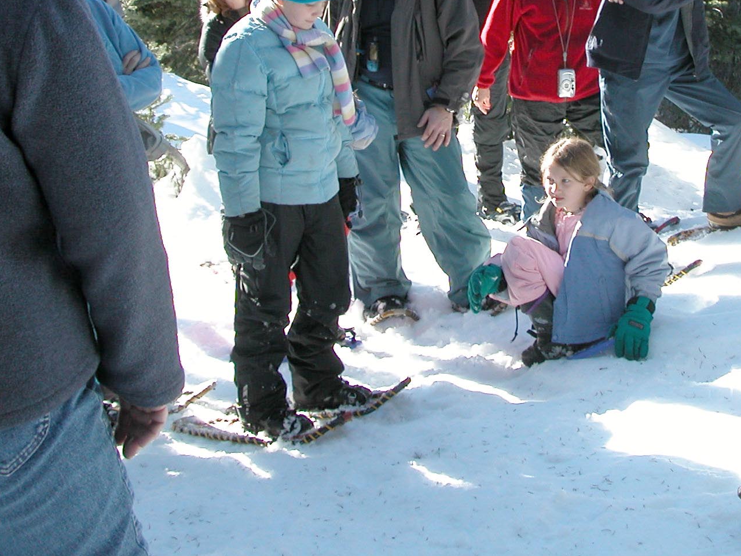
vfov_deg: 21.1
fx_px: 1456
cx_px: 469
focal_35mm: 68
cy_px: 38
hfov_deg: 28.4
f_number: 4
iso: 100
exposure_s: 1/149
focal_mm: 8.9
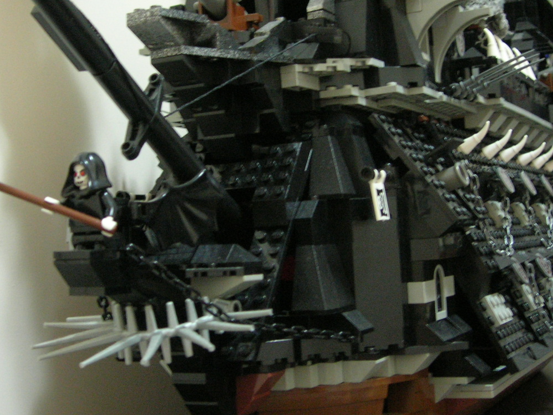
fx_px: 975
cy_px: 180
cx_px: 239
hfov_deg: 31.6
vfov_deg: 24.0
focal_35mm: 61
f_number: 2.8
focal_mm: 7.8
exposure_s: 1/4.4
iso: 200
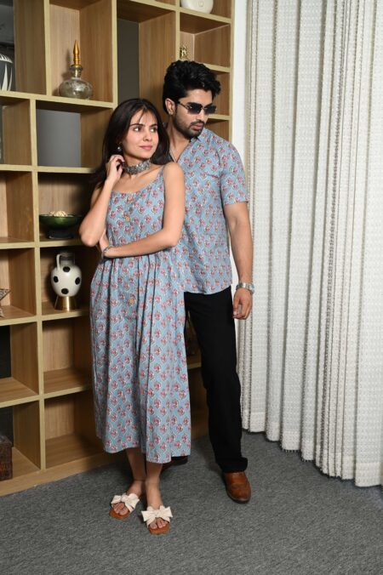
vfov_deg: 50.7
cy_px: 288
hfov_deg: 35.0
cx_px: 192
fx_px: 607
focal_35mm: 38
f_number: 5.6
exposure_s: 1/160
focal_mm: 38
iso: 400
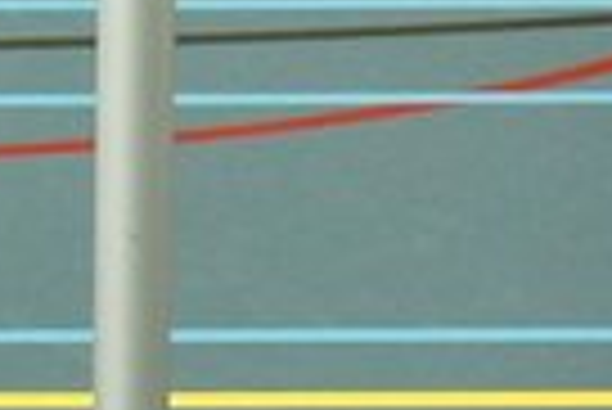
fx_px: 9581
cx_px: 504
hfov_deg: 3.7
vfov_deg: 2.4
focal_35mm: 563
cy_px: -788
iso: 800
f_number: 3.2
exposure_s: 1/320
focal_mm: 50
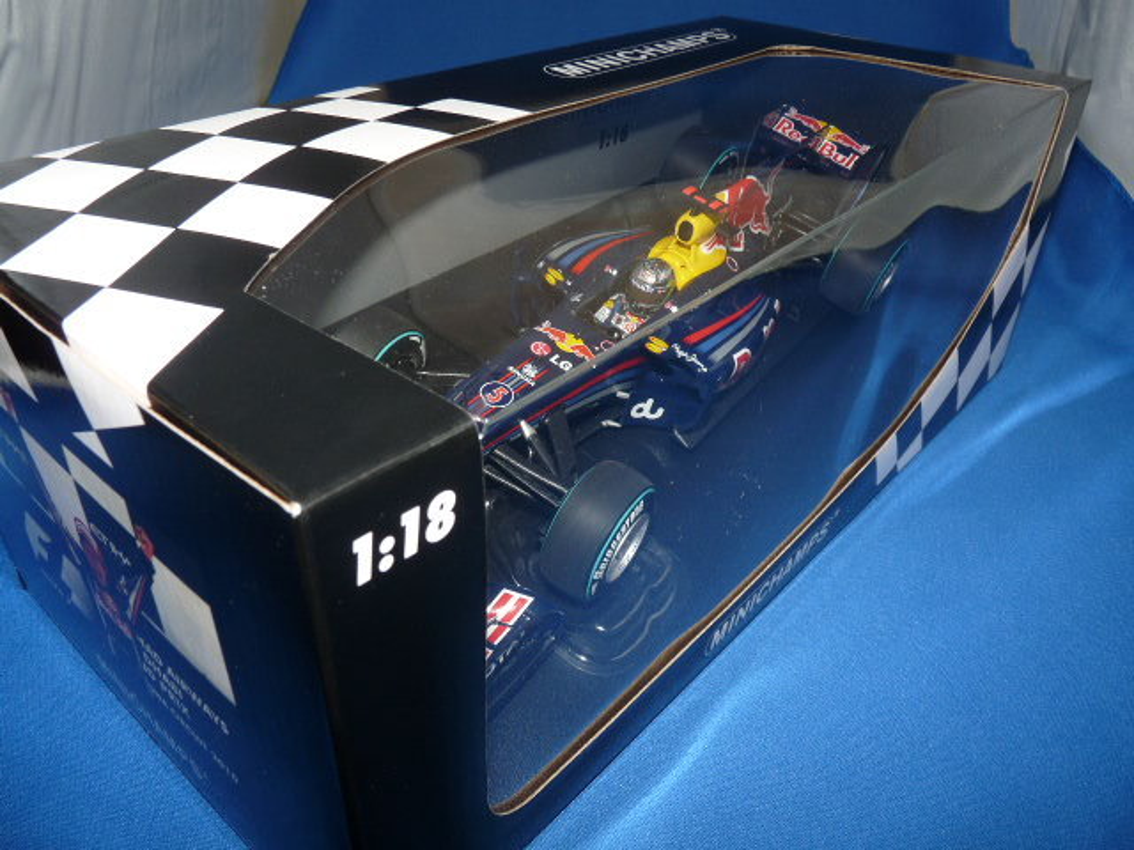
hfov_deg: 65.3
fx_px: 885
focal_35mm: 27
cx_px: 567
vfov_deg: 51.4
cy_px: 425
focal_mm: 4.8
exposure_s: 1/60
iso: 100
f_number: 4
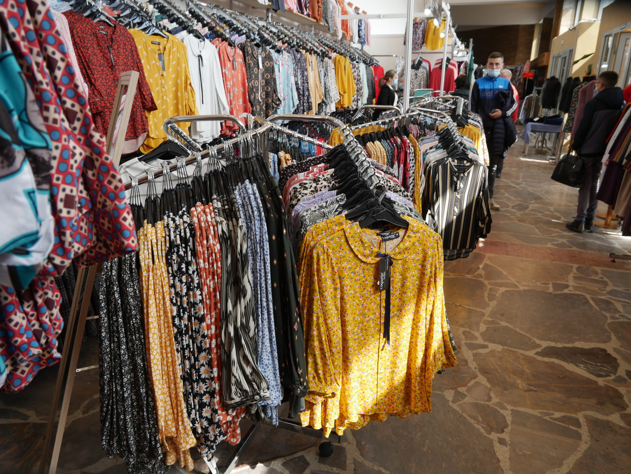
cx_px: 316
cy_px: 237
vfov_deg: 56.8
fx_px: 438
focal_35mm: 24
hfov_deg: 71.6
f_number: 4
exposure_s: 1/125
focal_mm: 12
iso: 200
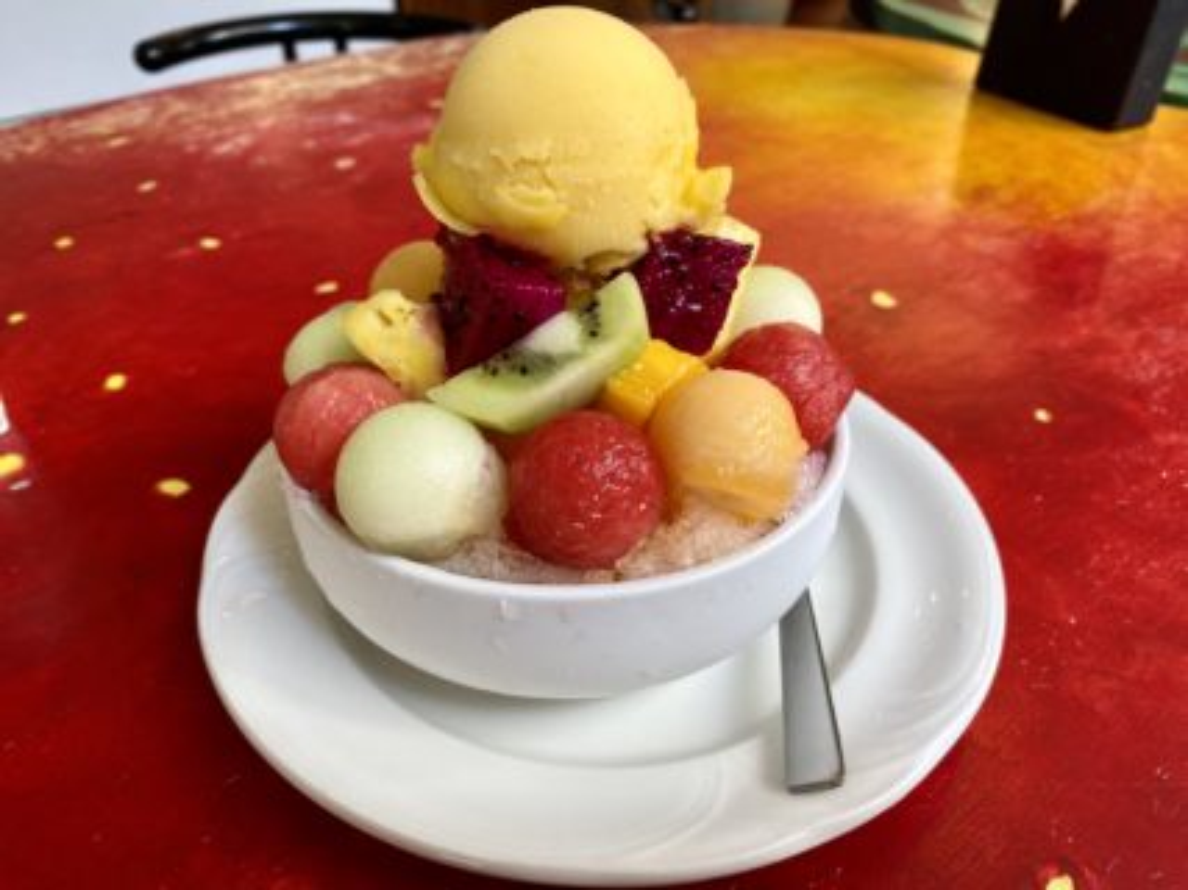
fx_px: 892
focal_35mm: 26
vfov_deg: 53.0
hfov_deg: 67.3
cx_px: 594
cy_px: 445
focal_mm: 4.25
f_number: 1.8
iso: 80
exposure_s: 1/120
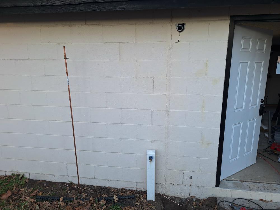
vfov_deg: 58.9
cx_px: 140
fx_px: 186
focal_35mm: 23
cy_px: 105
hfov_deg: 73.9
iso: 40
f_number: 1.8
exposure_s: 1/160
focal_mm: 5.54
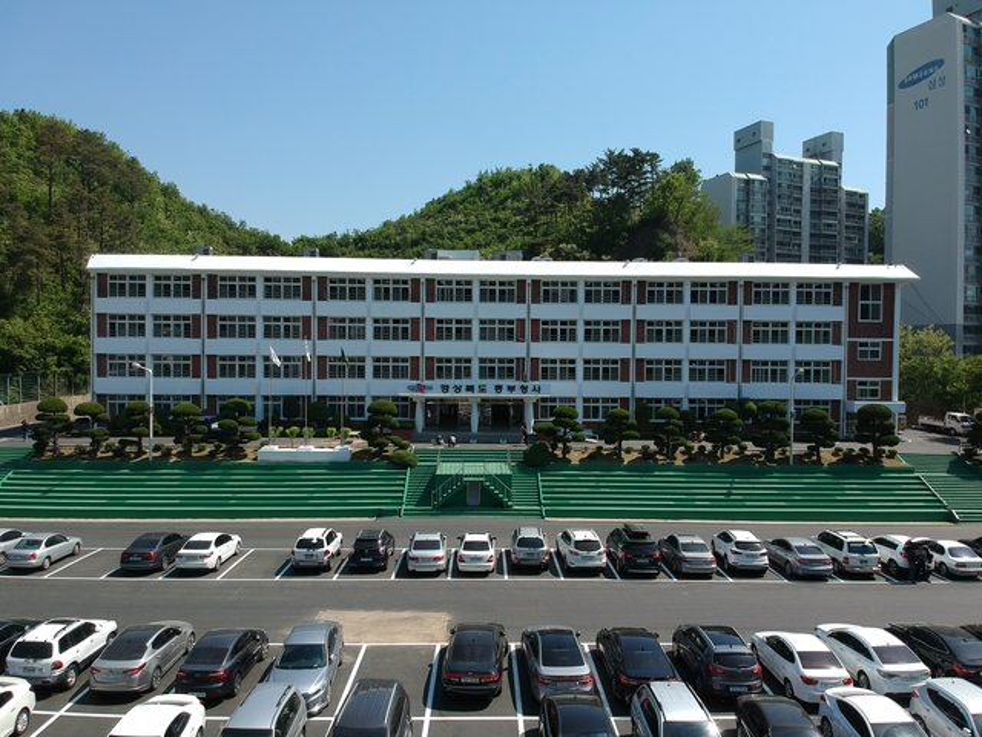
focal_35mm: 25
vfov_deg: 54.9
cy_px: 368
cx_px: 491
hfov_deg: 69.4
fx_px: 709
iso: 100
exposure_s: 1/1000
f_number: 2.6
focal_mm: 4.49
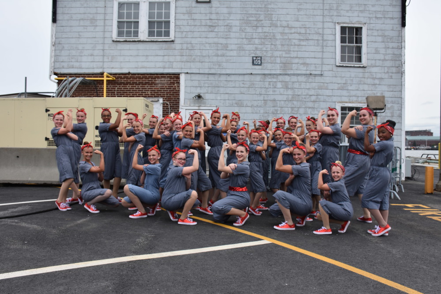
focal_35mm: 30
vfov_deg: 43.6
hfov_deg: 61.9
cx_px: 220
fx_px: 367
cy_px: 147
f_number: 8
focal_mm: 20
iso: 220
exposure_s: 1/500
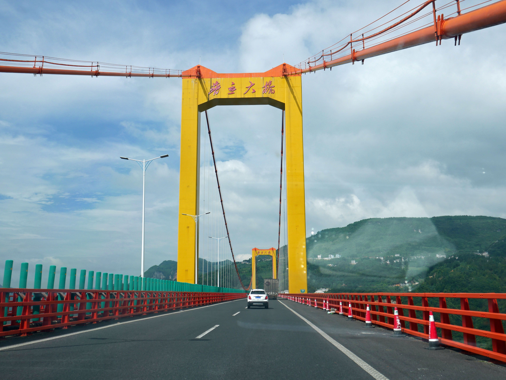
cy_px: 190
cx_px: 253
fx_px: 526
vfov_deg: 39.7
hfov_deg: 51.3
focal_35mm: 36
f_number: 10
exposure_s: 1/500
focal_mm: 18
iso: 200
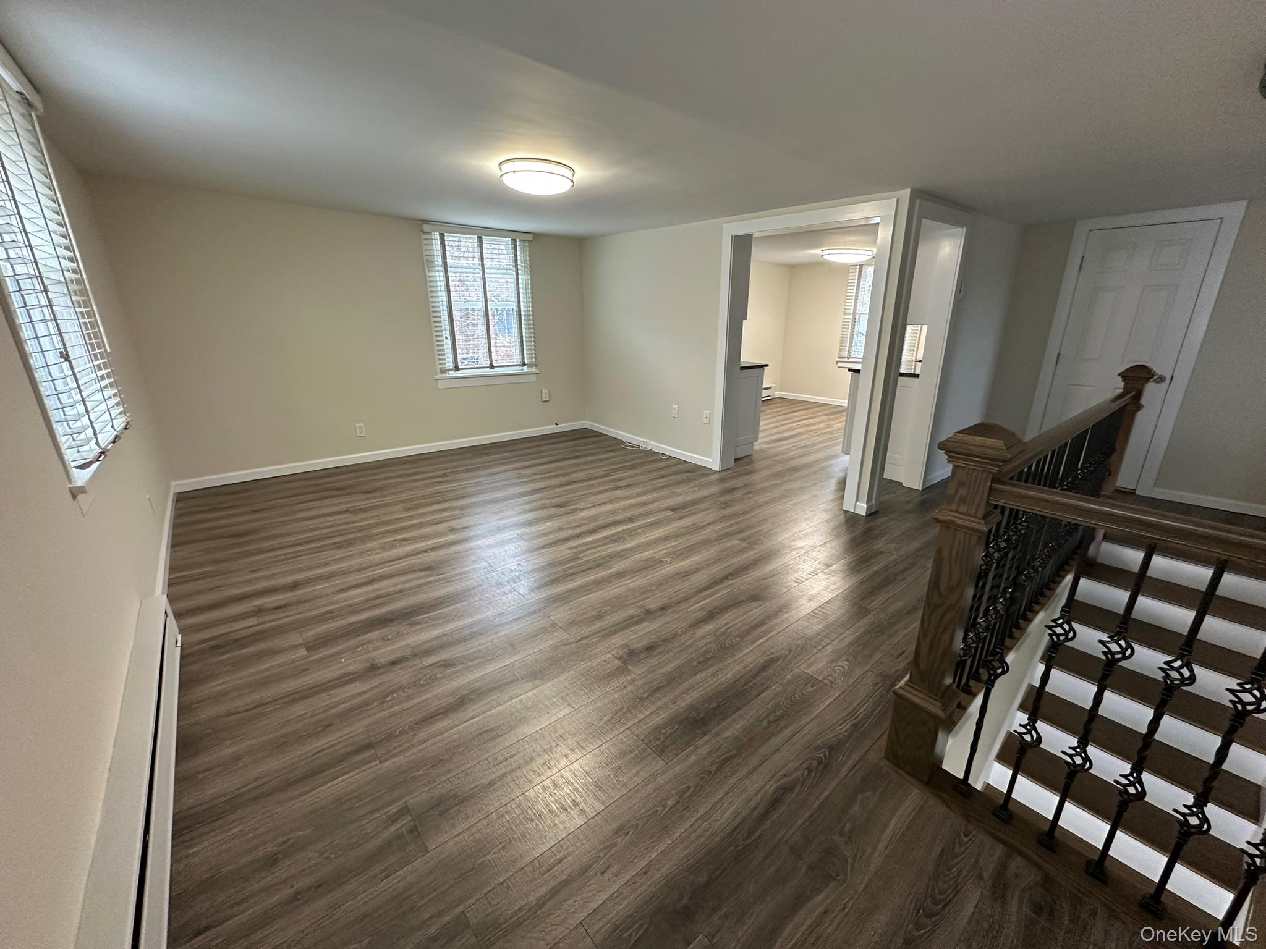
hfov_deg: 102.1
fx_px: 512
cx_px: 633
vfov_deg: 85.7
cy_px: 474
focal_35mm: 14
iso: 250
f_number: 2.2
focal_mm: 2.22
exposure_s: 1/60
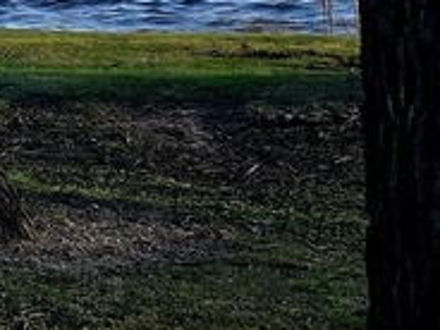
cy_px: -306
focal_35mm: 180
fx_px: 2288
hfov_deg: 9.3
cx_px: -763
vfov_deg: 7.9
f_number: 1.7
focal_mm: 6.3
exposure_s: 1/909
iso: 40
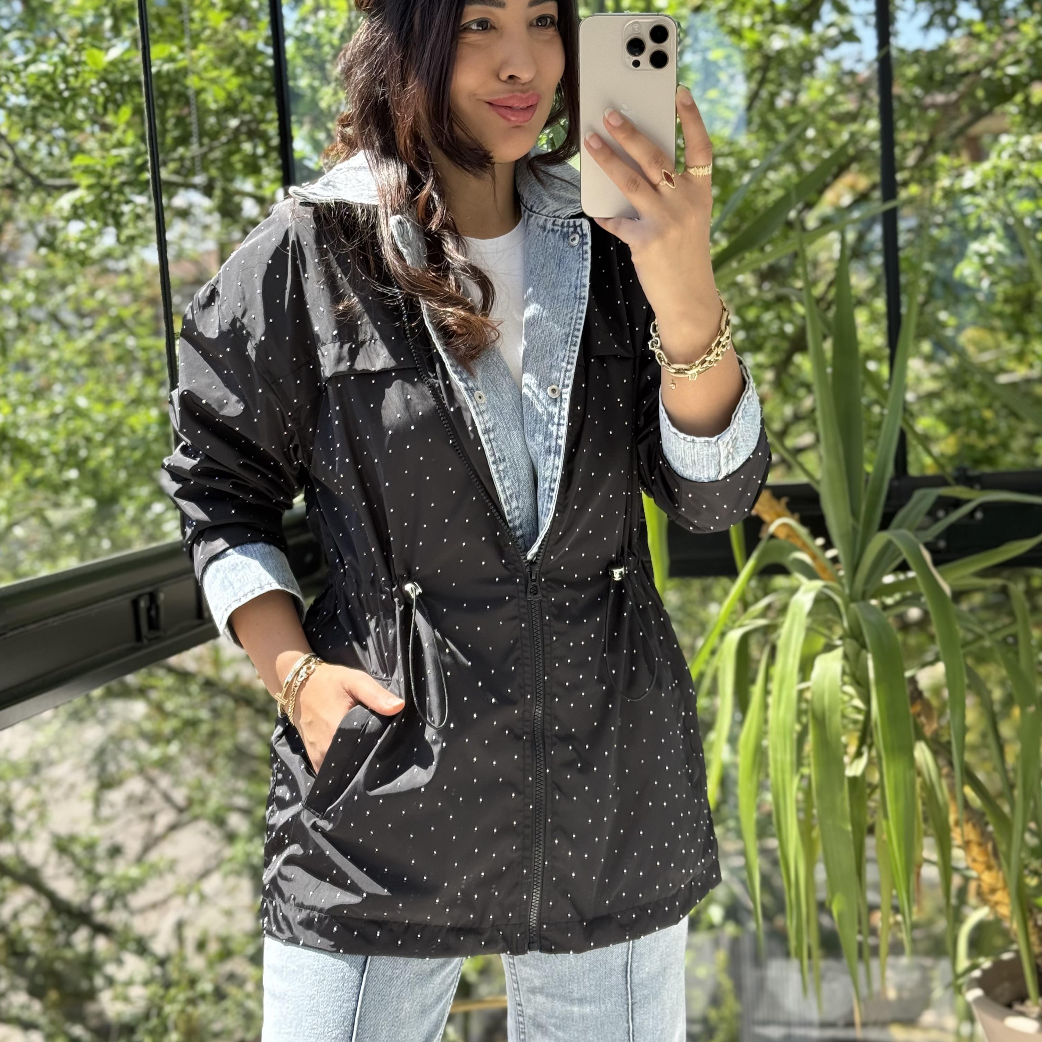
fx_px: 1941
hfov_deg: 30.0
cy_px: 475
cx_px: 518
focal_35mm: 57
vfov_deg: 30.0
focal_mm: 6.76
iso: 80
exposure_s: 1/328
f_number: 1.78
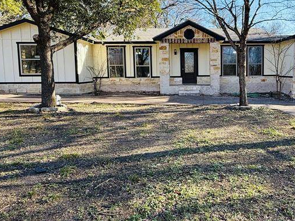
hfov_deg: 61.3
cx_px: 205
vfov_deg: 49.5
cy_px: 90
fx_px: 239
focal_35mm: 28
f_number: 2.2
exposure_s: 1/413
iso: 64
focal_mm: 2.22
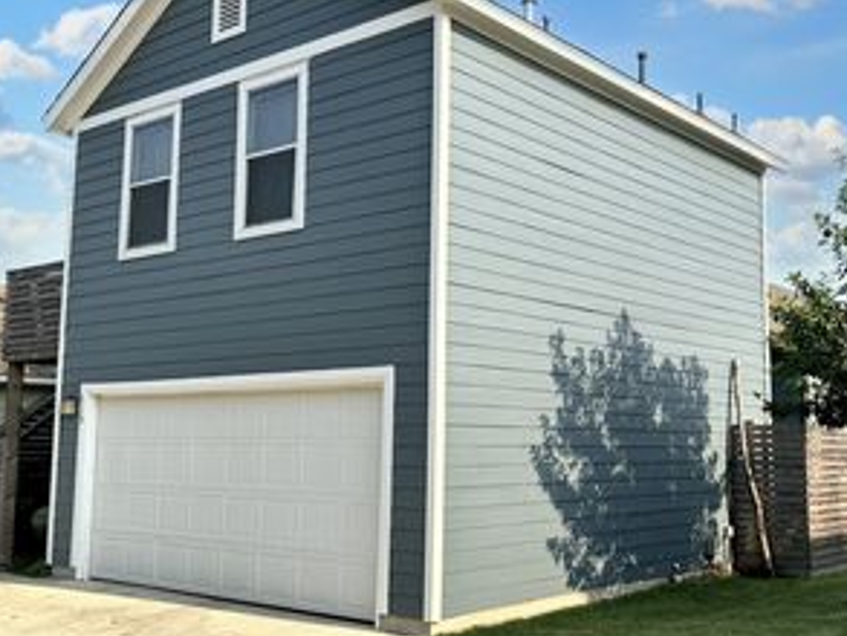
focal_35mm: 41
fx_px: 1004
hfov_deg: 45.5
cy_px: 308
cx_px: 506
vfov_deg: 35.2
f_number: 1.8
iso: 80
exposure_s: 1/4310
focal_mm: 6.8
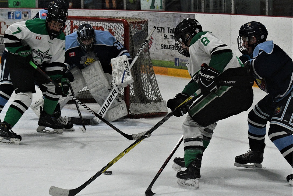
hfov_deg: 19.5
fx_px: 855
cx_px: 146
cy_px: 98
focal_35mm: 105
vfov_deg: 13.0
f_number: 5
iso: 5600
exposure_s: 1/1000
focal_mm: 70
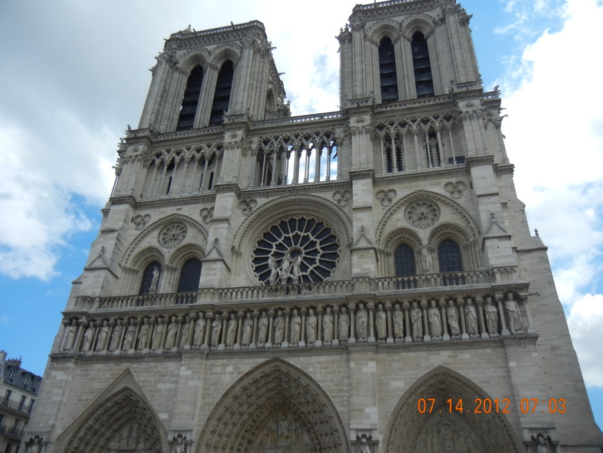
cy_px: 226
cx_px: 302
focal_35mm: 30
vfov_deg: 46.8
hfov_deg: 60.0
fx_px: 523
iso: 160
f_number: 7
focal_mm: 5.4
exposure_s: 1/365
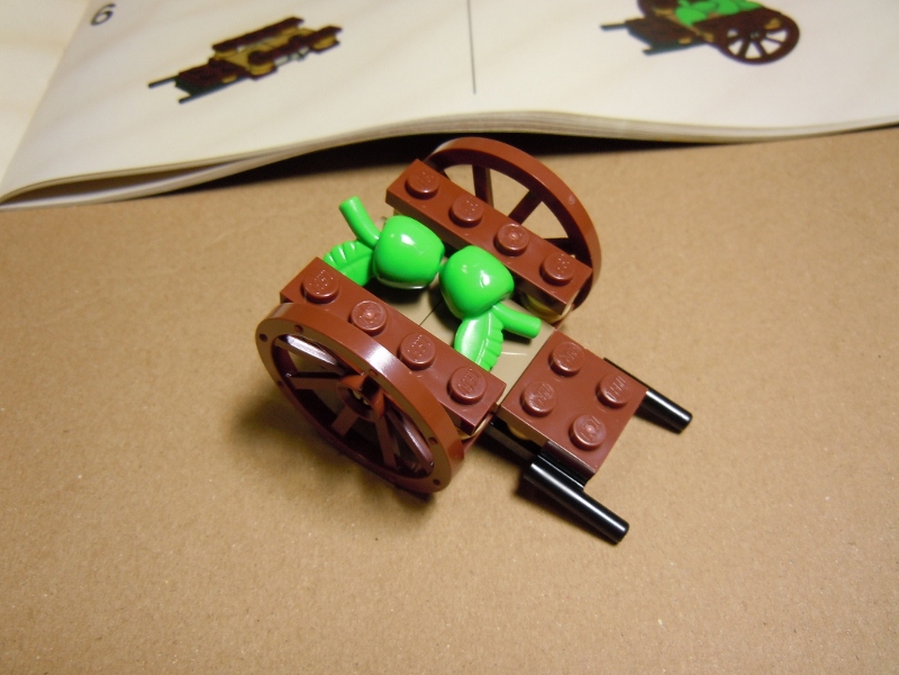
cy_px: 338
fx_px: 779
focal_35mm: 30
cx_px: 450
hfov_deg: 60.0
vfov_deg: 46.8
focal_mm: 5.4
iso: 200
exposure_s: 1/20
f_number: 3.5
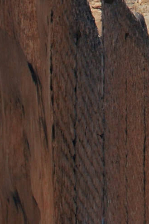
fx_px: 3901
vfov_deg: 3.3
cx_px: 201
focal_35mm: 627
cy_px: -262
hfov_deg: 2.2
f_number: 11
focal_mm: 86
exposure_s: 1/500
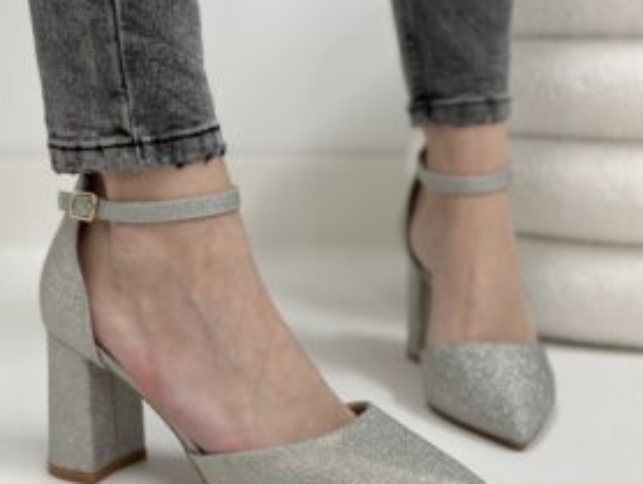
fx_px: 1283
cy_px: 201
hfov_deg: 28.1
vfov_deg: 21.3
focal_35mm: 69
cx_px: 312
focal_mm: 6.86
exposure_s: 1/100
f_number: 1.78
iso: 125
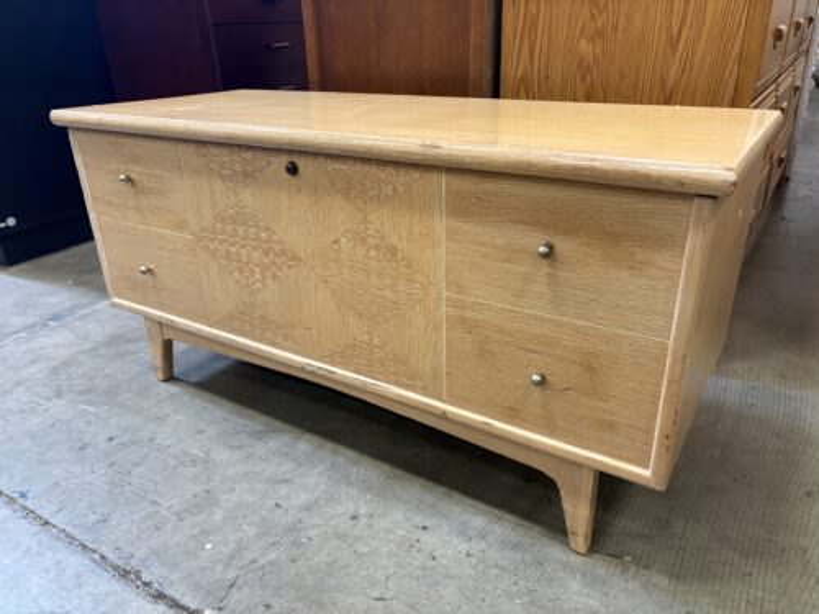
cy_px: 307
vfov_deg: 53.1
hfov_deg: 67.3
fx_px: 615
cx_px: 410
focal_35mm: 26
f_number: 1.6
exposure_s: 1/60
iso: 250
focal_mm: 5.96
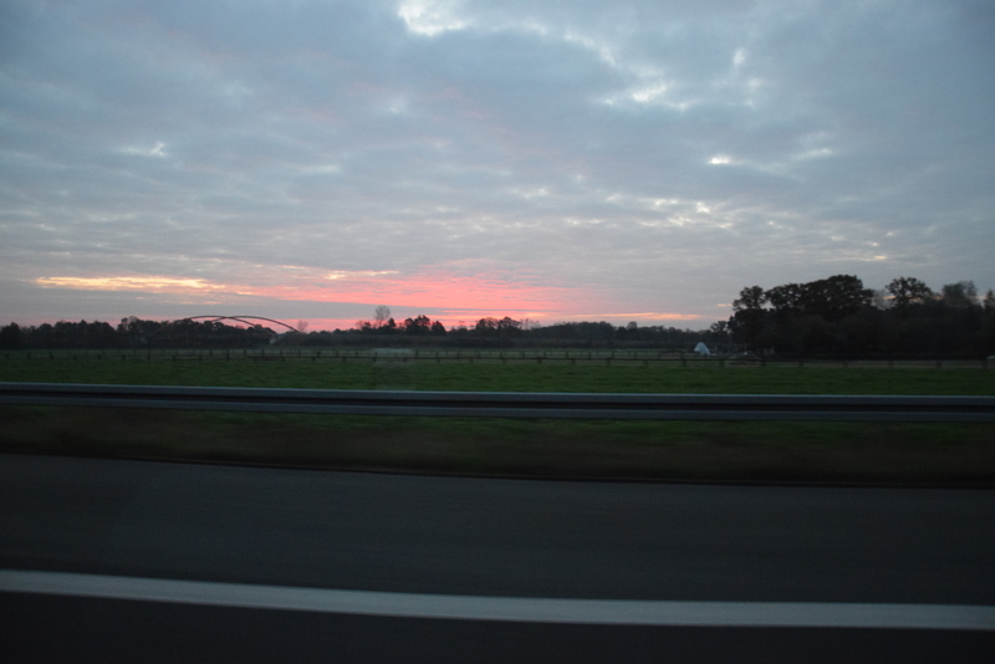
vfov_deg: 48.0
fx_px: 746
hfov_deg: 67.4
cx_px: 498
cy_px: 332
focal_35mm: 27
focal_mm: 18
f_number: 3.5
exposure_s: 1/60
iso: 3200
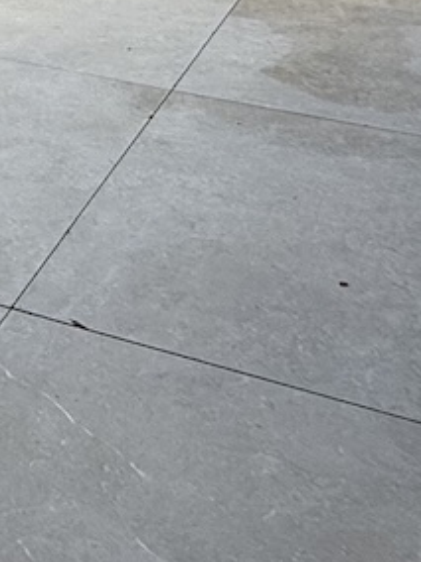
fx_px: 1281
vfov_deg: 21.7
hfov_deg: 17.3
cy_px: -212
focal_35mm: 79
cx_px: -158
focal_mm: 2.22
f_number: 2.2
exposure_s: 1/540
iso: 50
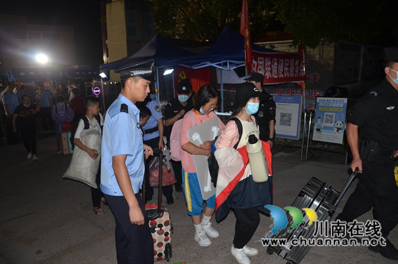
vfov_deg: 47.7
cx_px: 199
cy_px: 132
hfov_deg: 67.5
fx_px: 298
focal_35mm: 27
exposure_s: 1/60
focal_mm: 18
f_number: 3.5
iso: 800
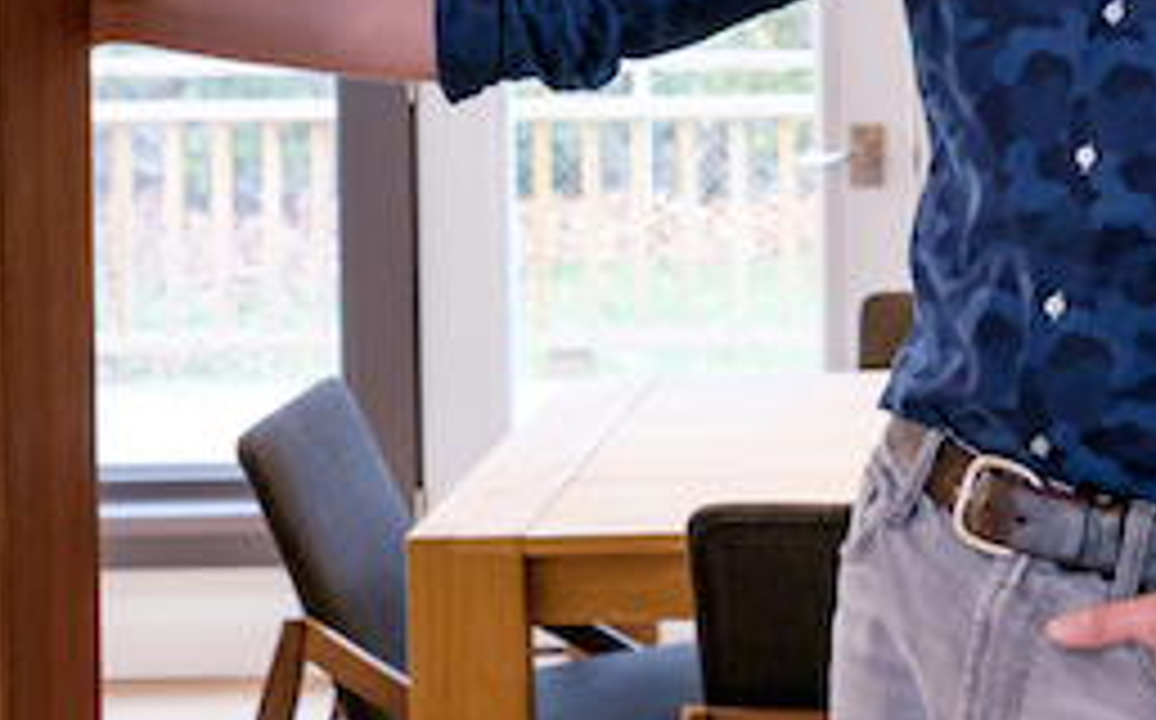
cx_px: 1354
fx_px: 2801
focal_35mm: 89
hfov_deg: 21.8
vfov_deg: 14.4
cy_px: 2
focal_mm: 23
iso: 3200
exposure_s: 1/125
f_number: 4
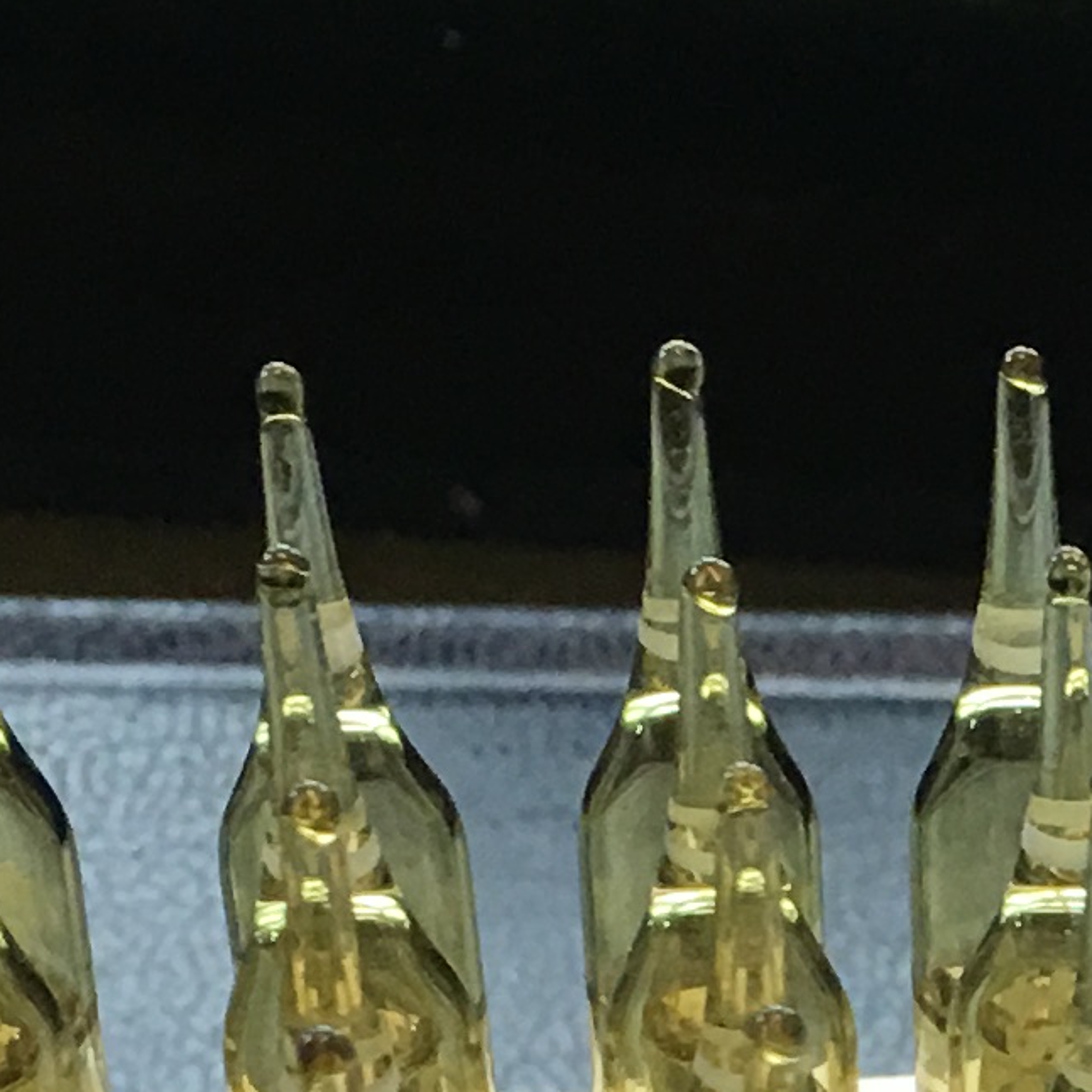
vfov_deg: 10.2
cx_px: 1586
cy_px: 2120
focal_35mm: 160
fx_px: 5710
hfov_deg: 10.6
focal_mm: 4.15
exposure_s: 1/33
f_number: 2.2
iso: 40
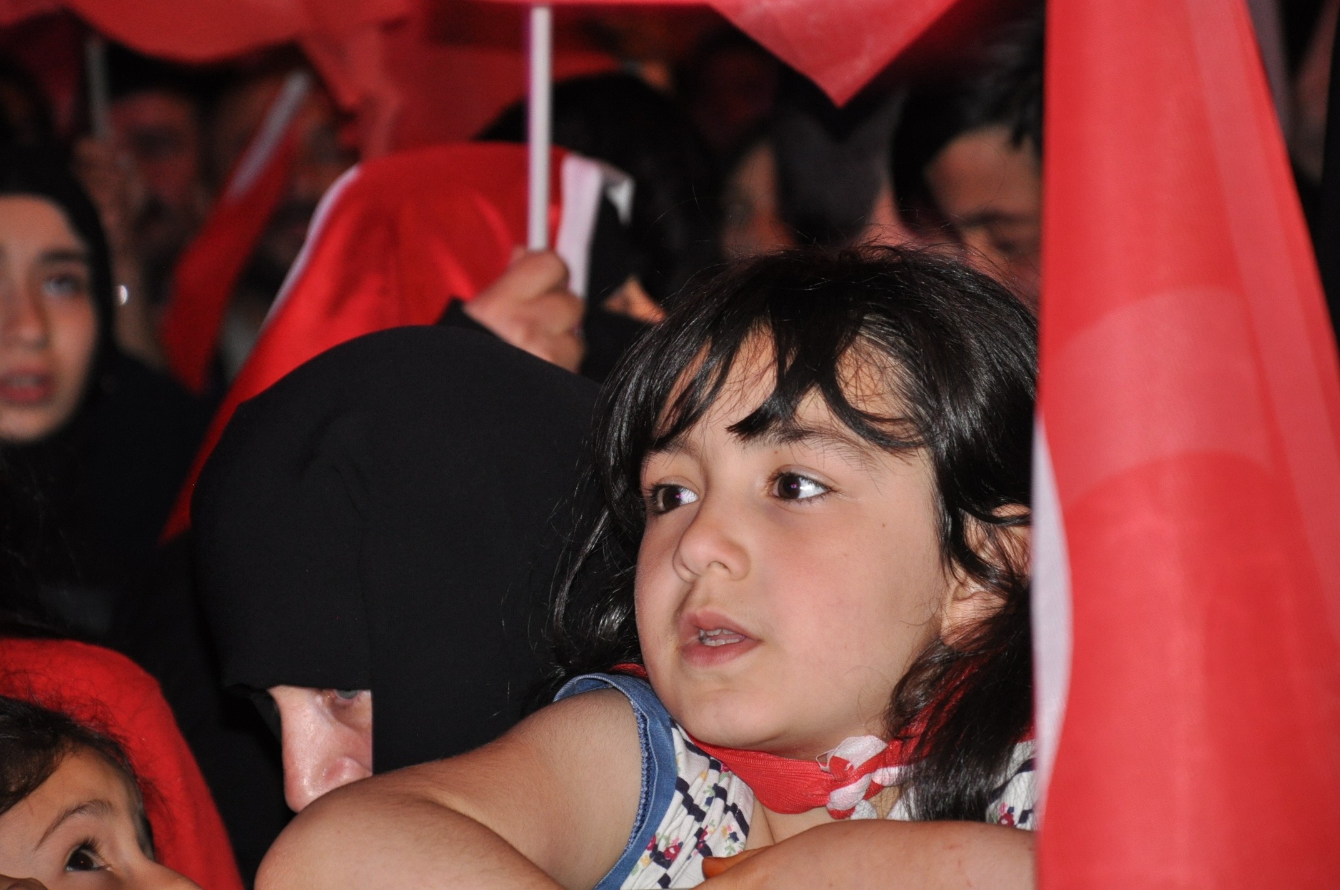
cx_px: 670
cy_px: 445
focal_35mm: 158
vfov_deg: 8.7
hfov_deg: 13.1
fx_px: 5855
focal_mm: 105
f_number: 5.6
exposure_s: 1/60
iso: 800
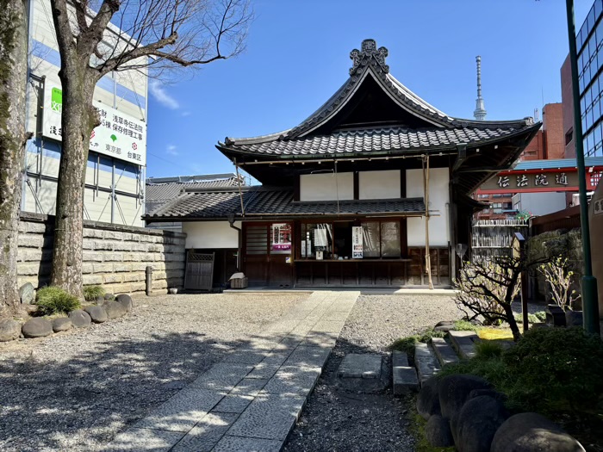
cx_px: 302
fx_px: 453
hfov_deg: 67.3
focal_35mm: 26
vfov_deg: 53.1
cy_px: 226
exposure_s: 1/2105
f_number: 1.6
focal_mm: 5.96
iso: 50
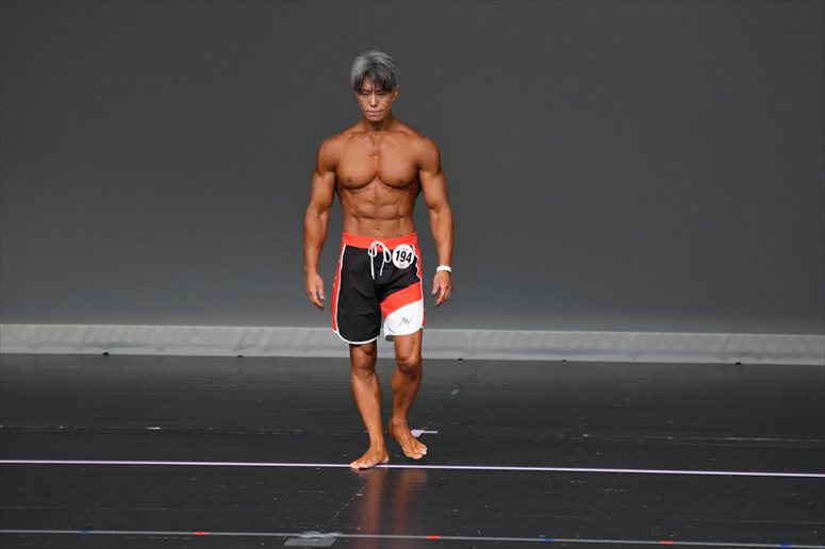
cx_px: 412
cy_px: 274
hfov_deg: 6.0
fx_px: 7902
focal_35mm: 345
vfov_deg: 4.0
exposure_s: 1/400
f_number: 5.6
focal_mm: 230
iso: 4000
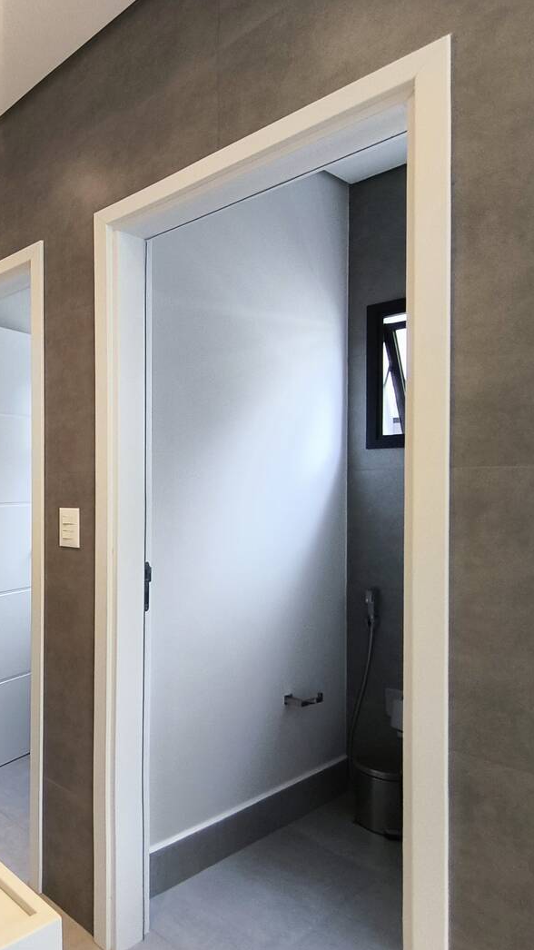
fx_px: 604
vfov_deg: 76.3
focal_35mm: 24
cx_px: -68
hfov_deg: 38.5
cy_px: 475
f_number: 2.2
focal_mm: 1.65
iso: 125
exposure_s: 1/60
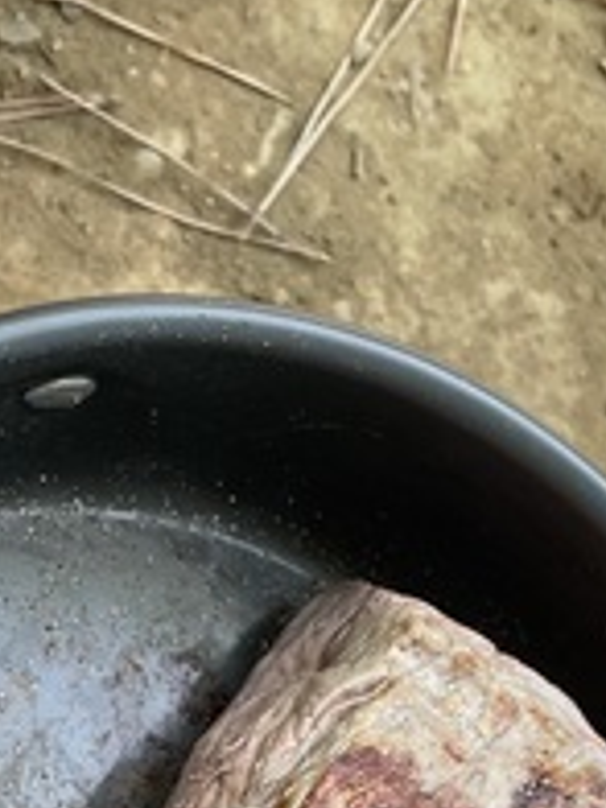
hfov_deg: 17.0
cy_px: 936
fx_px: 1984
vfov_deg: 21.6
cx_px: 25
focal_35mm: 85
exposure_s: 1/121
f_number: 1.6
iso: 64
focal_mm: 4.2
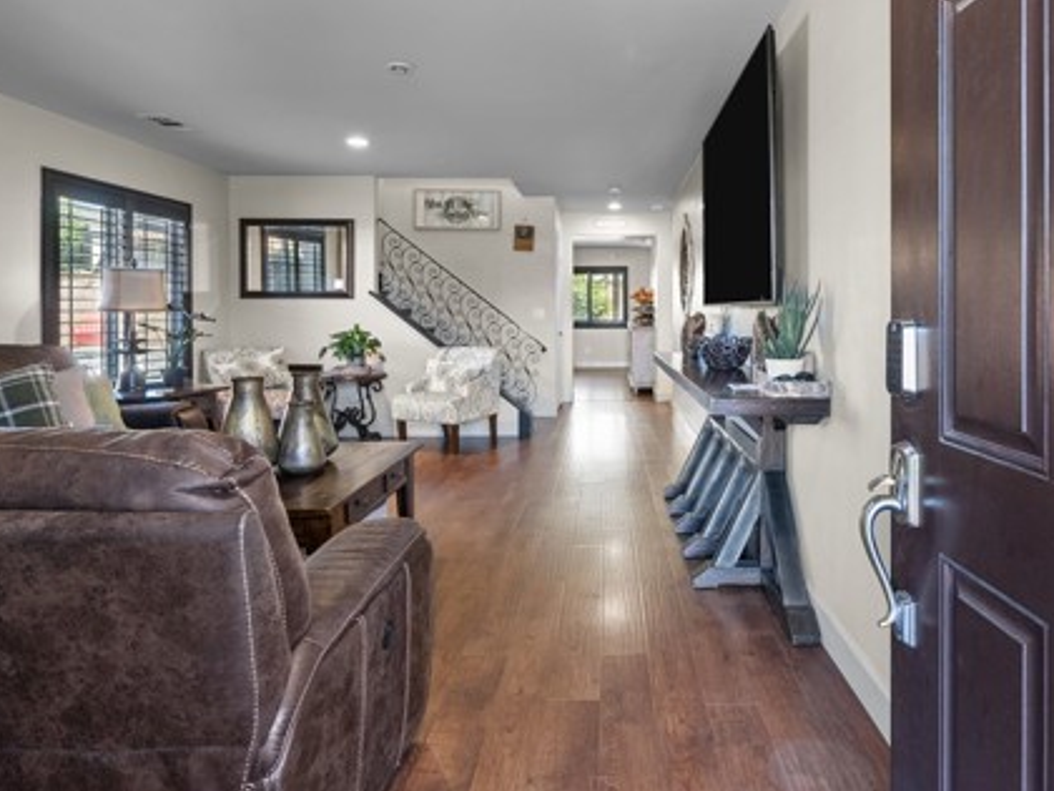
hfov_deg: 75.7
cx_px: 625
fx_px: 670
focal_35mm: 22
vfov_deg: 60.7
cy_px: 325
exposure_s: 1/3
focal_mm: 15
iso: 400
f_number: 9
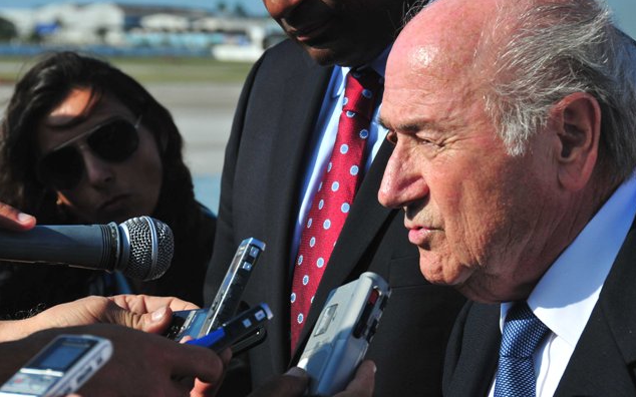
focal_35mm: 147
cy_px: 193
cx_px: 319
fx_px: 2539
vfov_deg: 8.9
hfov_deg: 14.3
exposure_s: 1/1000
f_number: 10
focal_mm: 95
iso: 400
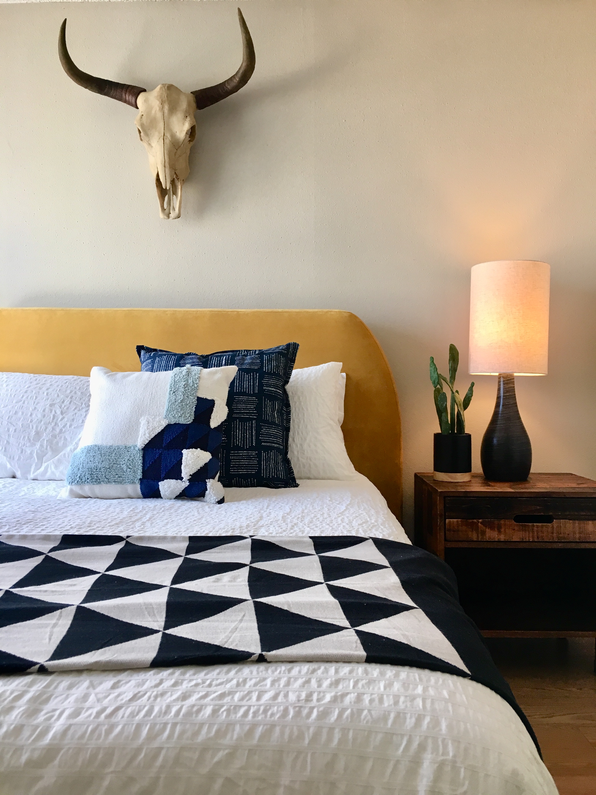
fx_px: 666
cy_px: 398
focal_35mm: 29
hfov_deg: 48.2
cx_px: 298
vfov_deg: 61.7
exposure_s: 1/30
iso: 32
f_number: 2.2
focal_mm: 4.15
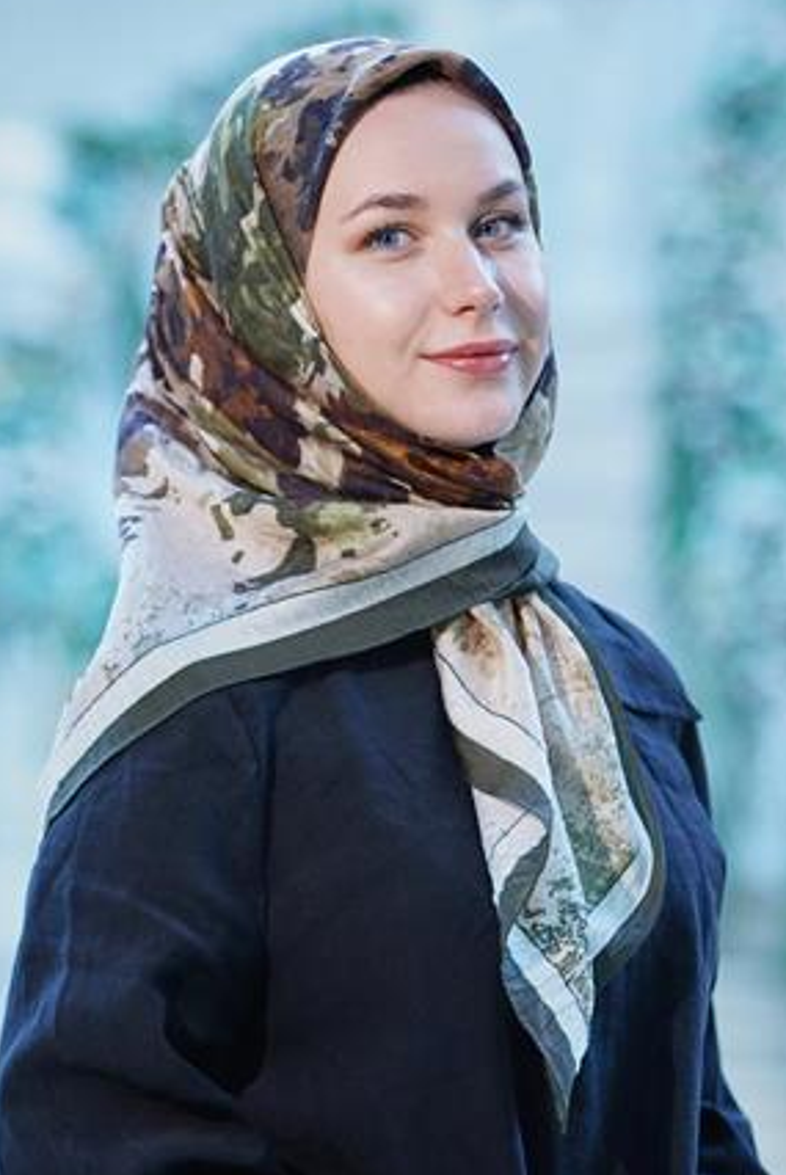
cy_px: 560
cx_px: 394
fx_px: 4443
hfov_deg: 10.1
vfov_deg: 15.1
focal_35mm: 136
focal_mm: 125
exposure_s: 1/200
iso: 640
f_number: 3.5
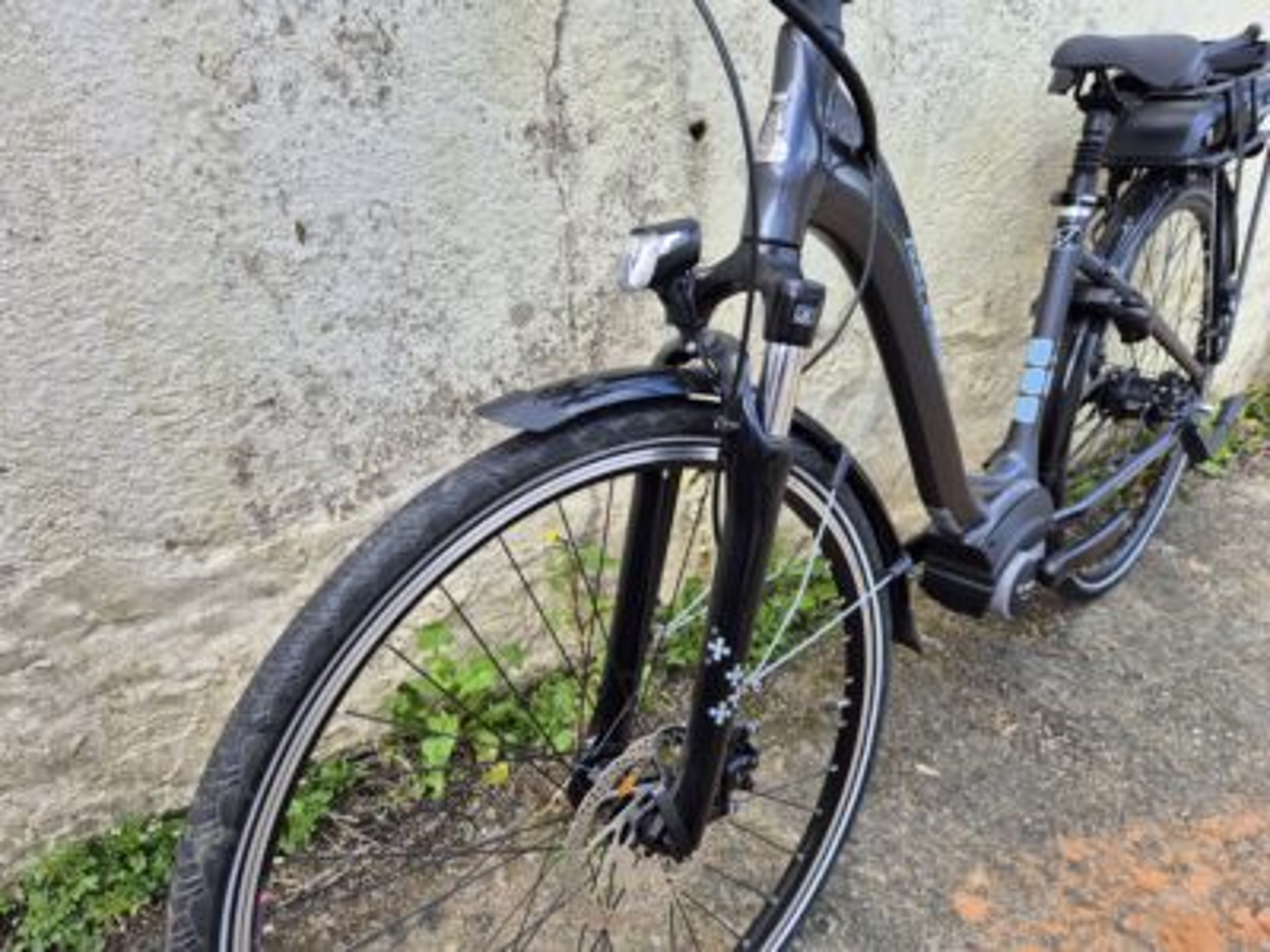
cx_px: 635
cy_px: 476
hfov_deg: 73.9
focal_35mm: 23
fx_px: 844
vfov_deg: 58.9
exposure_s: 1/239
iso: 25
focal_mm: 5.4
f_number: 1.8
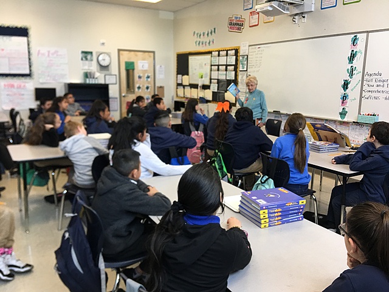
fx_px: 326
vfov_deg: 48.2
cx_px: 194
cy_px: 146
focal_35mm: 29
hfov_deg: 61.7
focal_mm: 4.15
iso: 40
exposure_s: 1/30
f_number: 2.2
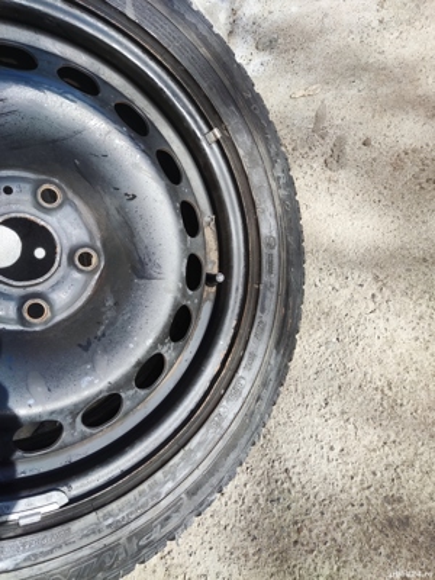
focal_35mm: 25
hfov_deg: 54.9
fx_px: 419
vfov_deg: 69.4
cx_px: 218
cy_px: 290
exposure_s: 1/316
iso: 50
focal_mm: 4.71
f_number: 1.79
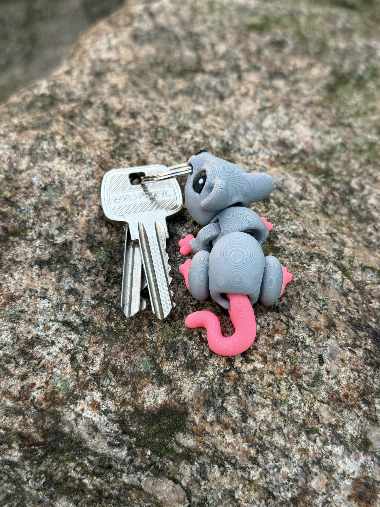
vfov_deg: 39.7
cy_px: 254
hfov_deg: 30.3
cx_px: 190
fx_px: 703
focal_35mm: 48
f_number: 1.78
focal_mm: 6.76
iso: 100
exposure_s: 1/109
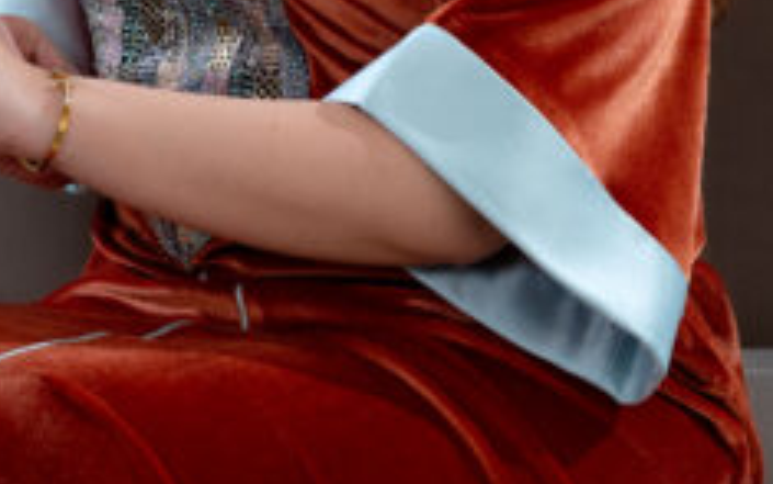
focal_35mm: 315
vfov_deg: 4.2
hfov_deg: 6.7
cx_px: 303
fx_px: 6638
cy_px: 300
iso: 320
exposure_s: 1/160
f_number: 7.1
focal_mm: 85
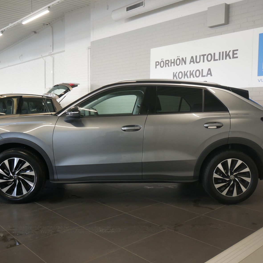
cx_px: 121
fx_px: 309
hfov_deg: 46.0
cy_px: 133
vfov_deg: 46.0
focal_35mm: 36
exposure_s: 1/60
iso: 640
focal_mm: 15
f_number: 3.7
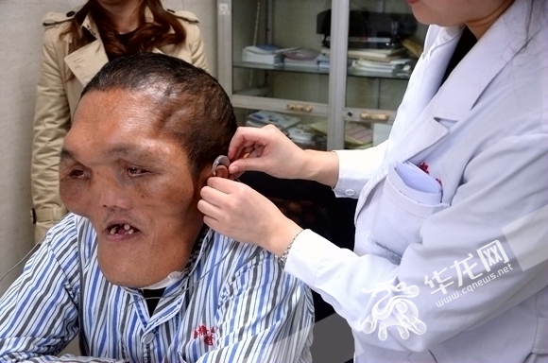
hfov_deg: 43.7
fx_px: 683
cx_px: 274
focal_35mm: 45
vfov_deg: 29.7
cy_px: 182
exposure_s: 1/100
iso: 4000
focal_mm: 30
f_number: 5
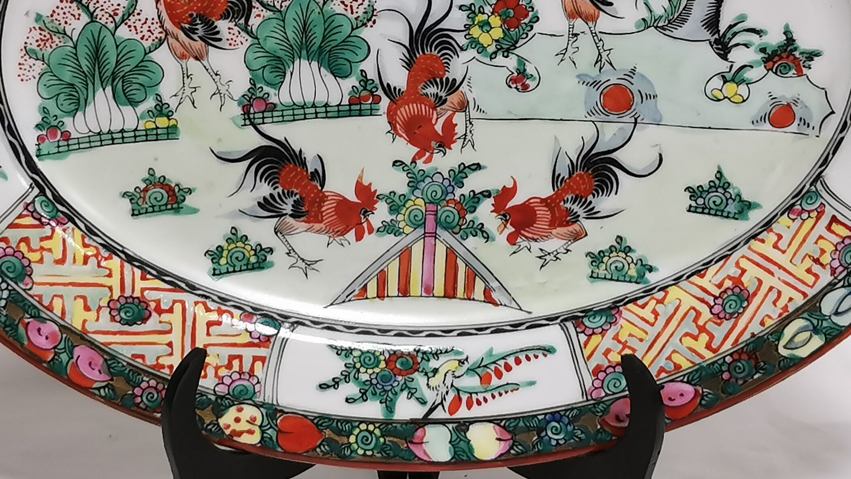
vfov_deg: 13.5
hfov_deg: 23.9
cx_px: 447
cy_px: 55
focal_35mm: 89
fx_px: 2008
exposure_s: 1/100
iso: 160
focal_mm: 5.58
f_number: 1.8
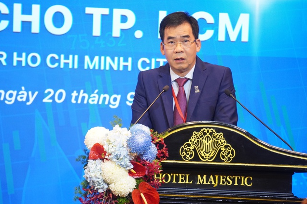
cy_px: 102
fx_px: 2396
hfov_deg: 7.3
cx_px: 153
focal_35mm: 281
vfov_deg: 4.9
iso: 1600
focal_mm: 186
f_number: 6.3
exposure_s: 1/60
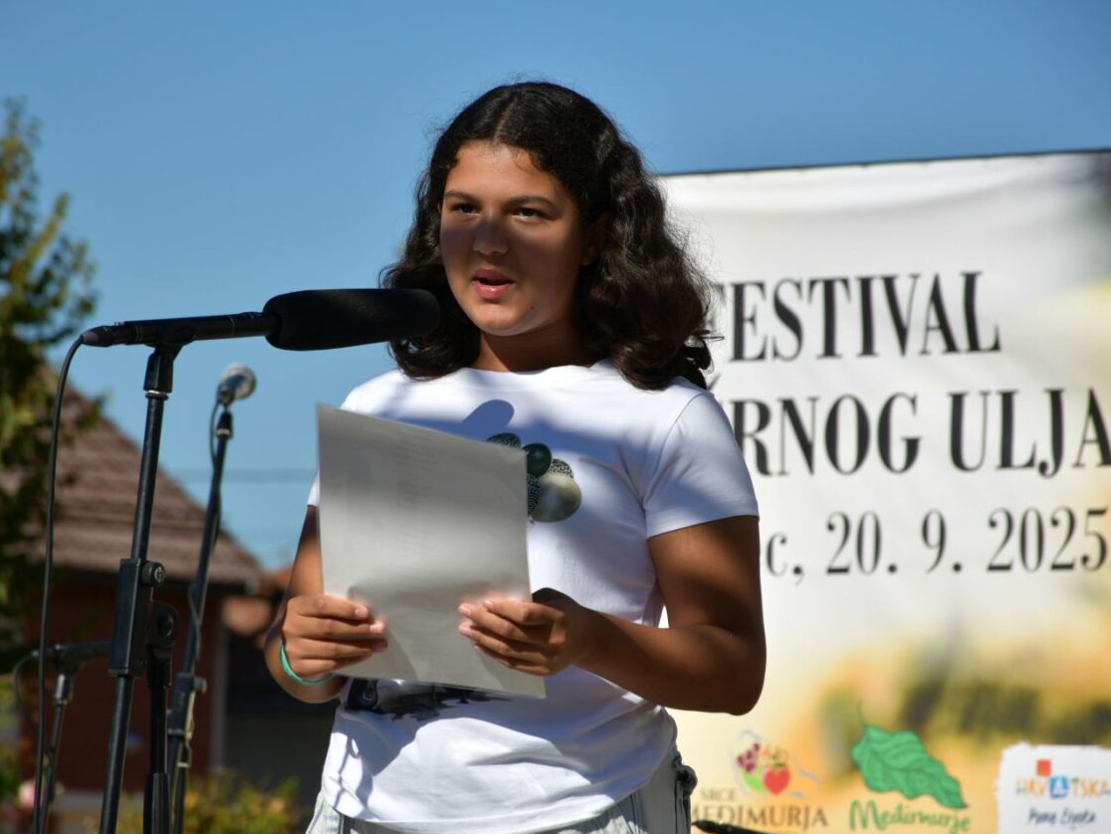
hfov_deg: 8.7
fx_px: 7318
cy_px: 417
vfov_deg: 6.5
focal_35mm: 228
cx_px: 515
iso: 100
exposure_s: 1/640
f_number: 8
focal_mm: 140
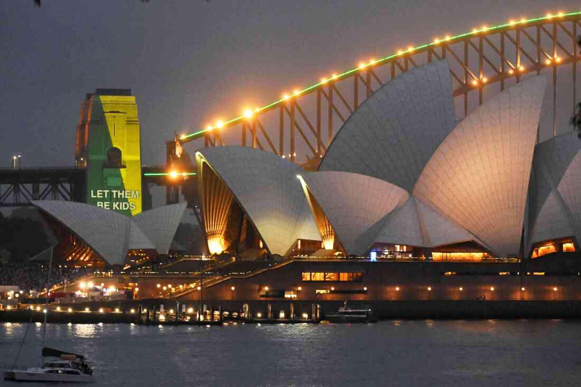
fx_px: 2743
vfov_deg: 8.1
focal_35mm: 170
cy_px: 194
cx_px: 290
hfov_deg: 12.1
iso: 6400
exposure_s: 1/100
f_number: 5.6
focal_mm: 170
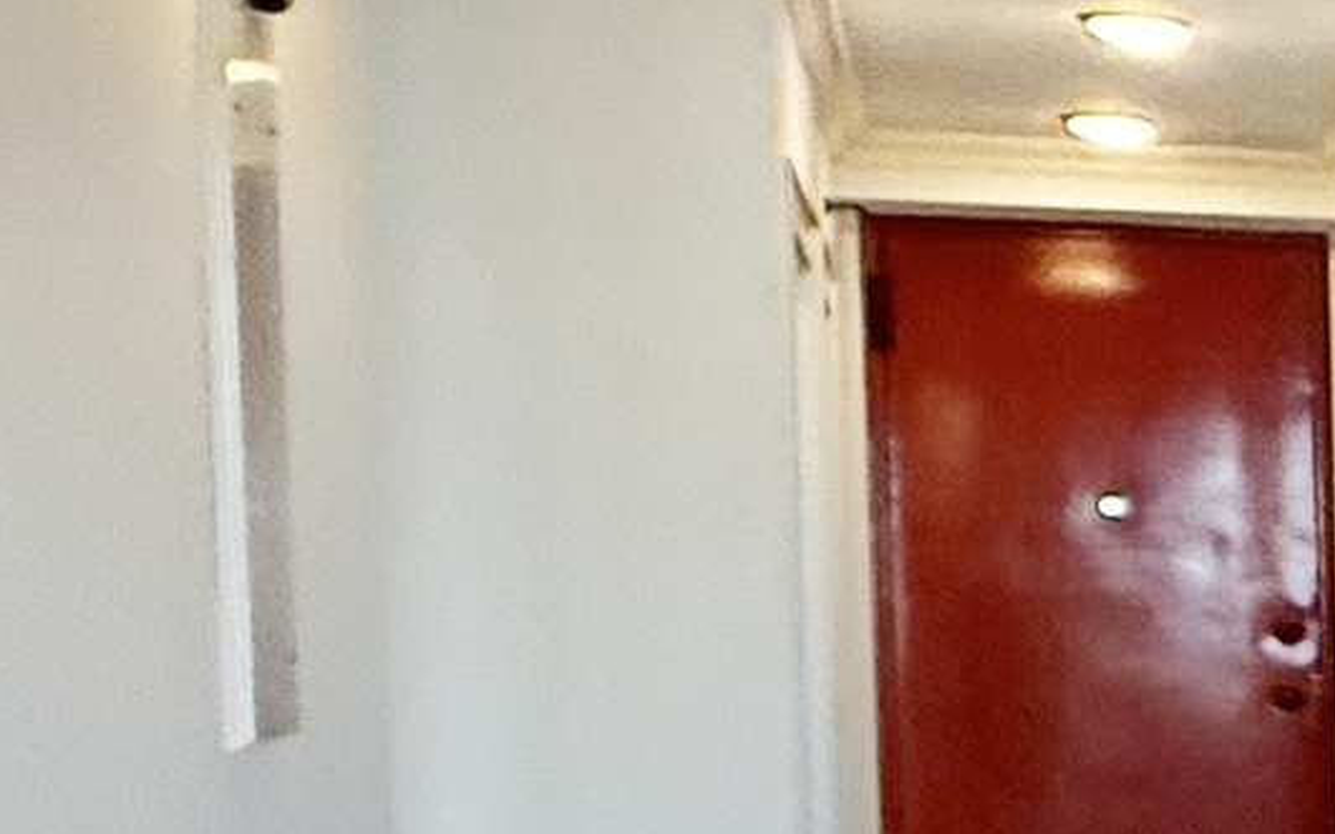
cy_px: 602
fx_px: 3128
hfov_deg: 14.1
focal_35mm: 86
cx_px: 3378
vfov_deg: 15.1
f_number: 2.2
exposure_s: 1/120
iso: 250
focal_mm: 2.22
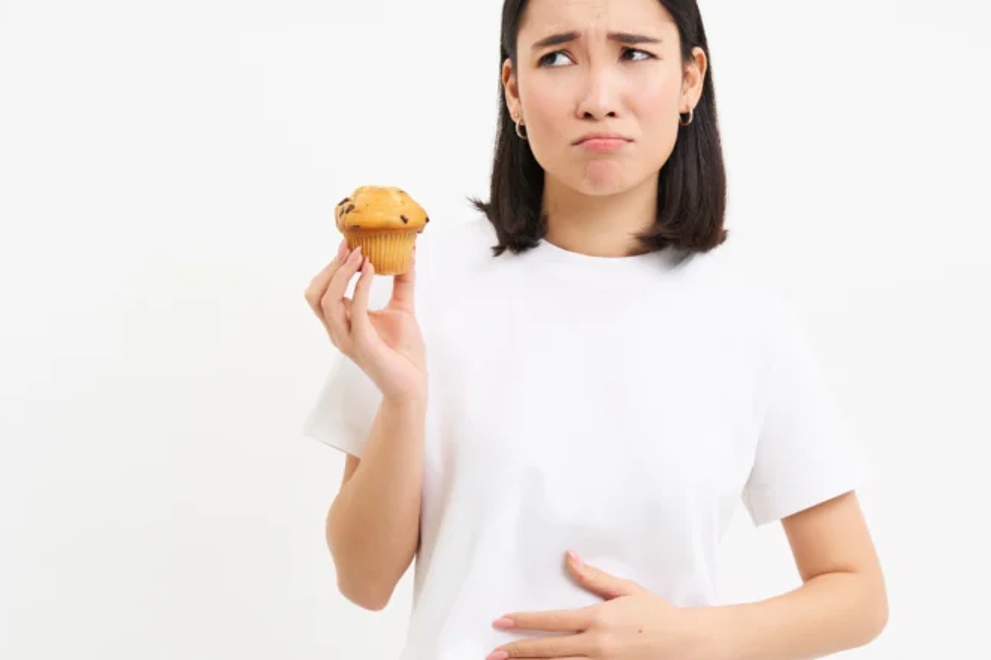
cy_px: 390
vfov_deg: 16.1
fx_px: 2340
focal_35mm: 85
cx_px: 555
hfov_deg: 23.9
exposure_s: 1/125
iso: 200
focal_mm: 55
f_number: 5
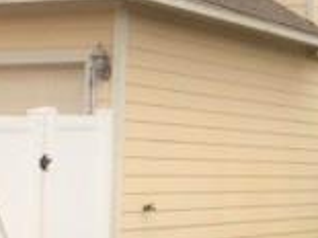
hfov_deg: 16.3
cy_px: 74
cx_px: 273
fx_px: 1102
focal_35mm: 120
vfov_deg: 12.3
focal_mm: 4.15
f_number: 2.2
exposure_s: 1/2415
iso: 50
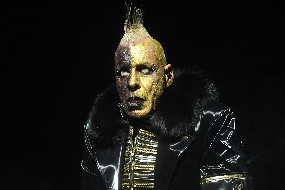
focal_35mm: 105
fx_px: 831
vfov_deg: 13.0
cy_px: 95
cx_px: 142
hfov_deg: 19.5
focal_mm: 70
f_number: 4
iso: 4000
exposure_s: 1/160
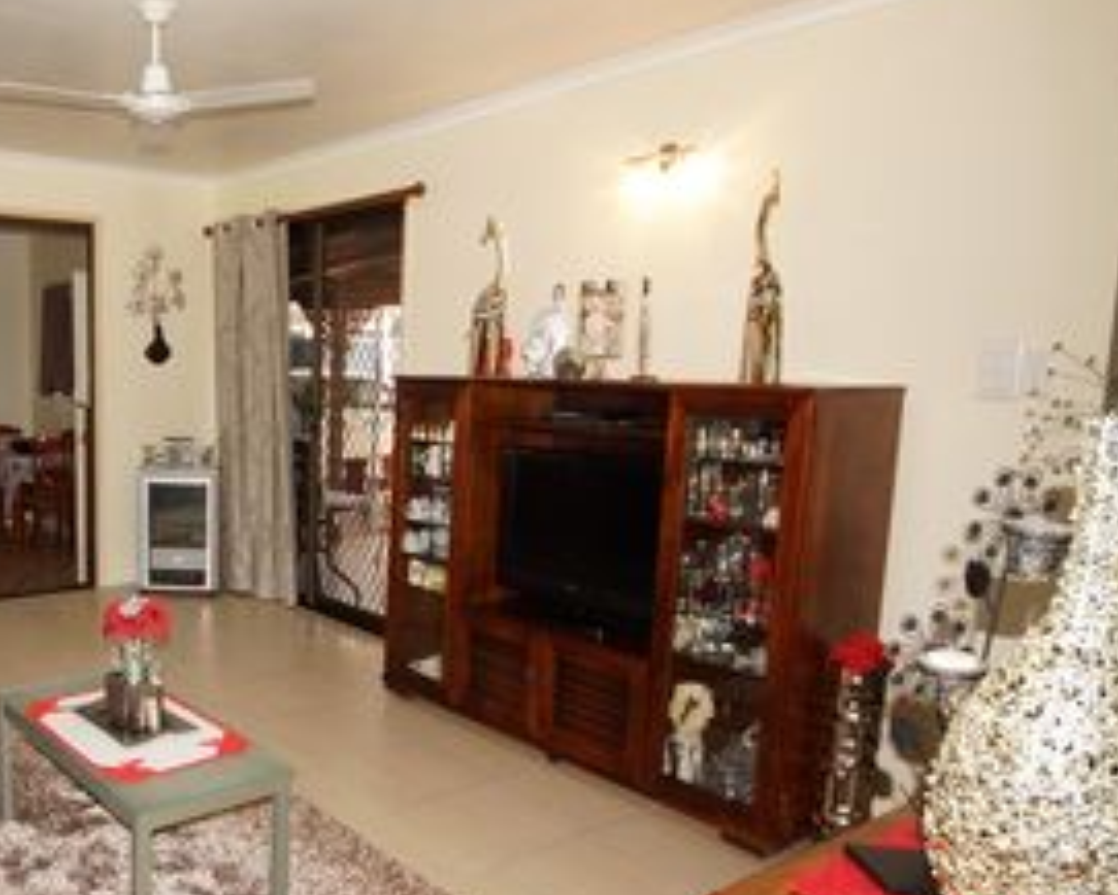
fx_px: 888
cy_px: 538
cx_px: 202
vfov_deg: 53.1
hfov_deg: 58.7
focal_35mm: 27
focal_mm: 11
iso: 400
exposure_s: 1/60
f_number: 5
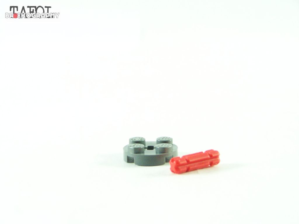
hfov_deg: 16.8
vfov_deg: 12.7
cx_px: 150
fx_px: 1011
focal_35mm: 117
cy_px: 112
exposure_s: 1/60
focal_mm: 19.4
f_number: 3.6
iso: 400
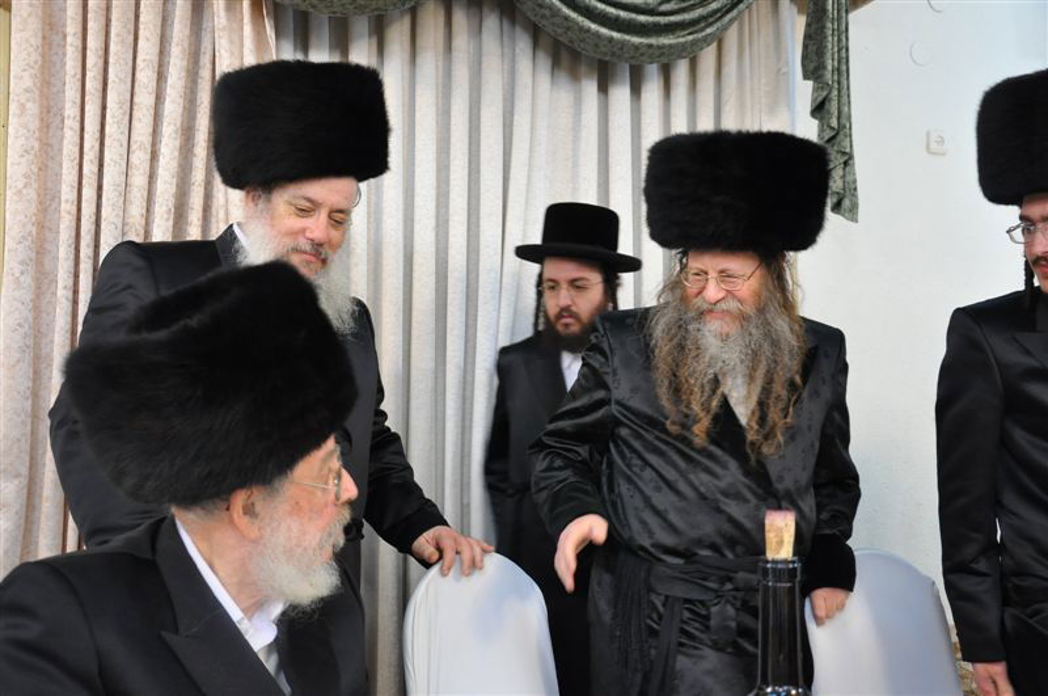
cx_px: 524
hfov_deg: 51.3
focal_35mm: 38
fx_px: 1090
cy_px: 348
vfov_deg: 35.4
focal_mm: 25
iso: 1250
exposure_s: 1/60
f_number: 4
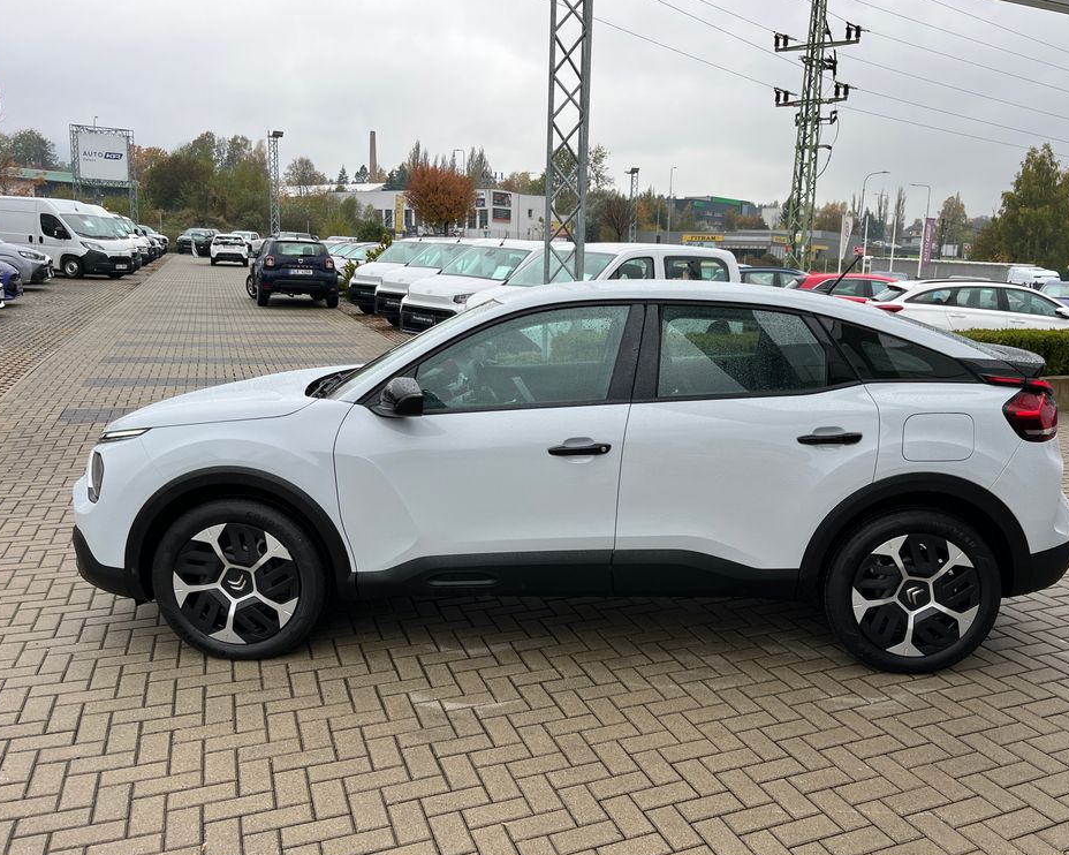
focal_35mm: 28
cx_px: 577
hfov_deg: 62.1
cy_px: 421
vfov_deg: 51.5
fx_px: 886
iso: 50
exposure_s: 1/827
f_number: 1.6
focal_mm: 5.1
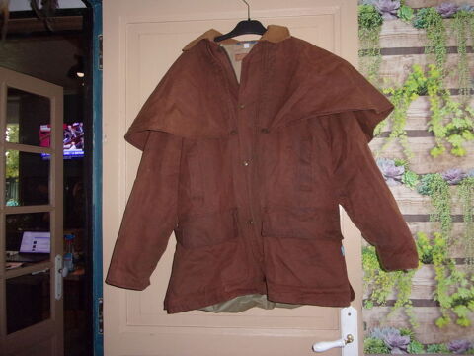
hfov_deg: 63.4
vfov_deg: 49.7
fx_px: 383
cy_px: 178
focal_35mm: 28
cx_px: 237
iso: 250
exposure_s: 1/34
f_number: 3.9
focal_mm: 5.1
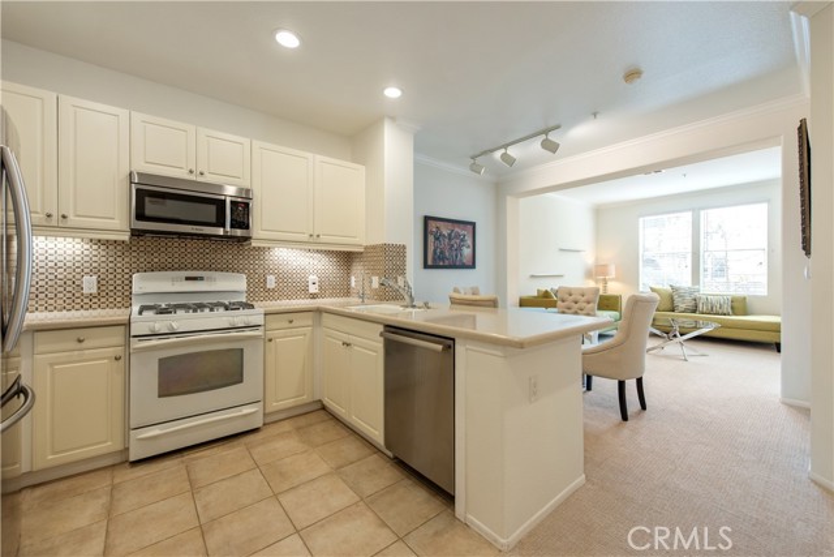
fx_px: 348
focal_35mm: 15
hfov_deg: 100.4
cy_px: 278
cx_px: 417
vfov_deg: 77.4
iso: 400
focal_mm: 15
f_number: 4.5
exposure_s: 1/80
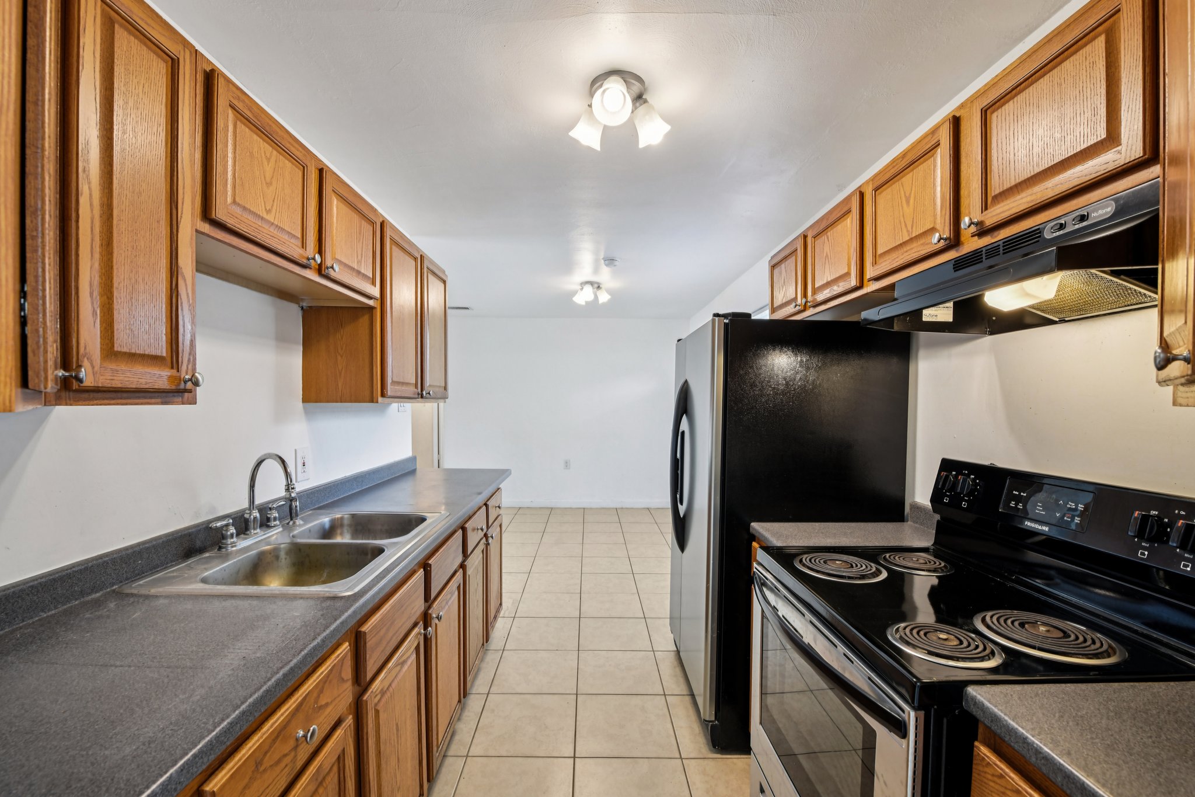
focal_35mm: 14
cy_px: 398
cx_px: 598
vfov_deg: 81.2
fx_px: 465
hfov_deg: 104.3
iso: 400
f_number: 8
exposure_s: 1/8
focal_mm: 14
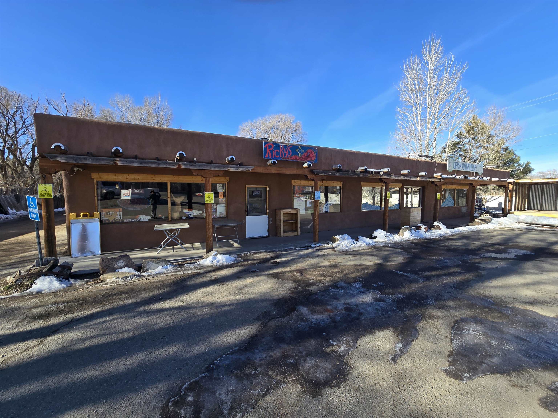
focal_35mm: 13
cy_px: 209
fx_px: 210
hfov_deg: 106.2
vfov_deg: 89.9
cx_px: 279
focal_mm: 2.2
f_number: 2.2
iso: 50
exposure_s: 1/887
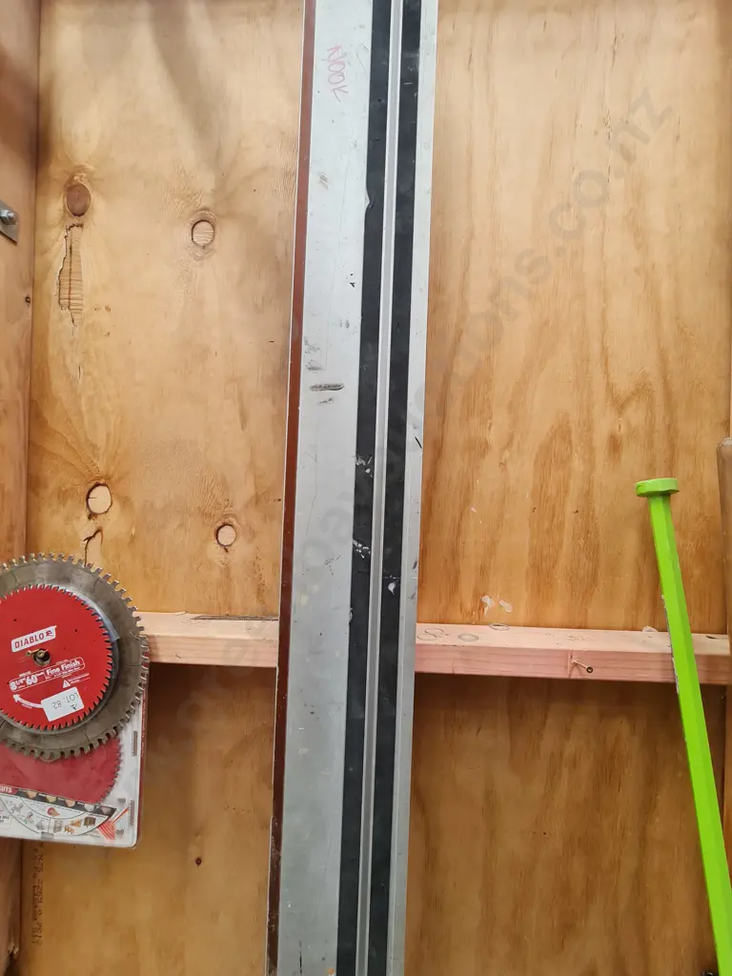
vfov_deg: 106.2
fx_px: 367
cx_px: 366
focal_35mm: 13
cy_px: 488
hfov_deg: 89.9
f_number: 2.2
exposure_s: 1/50
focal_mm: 2.2
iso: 200
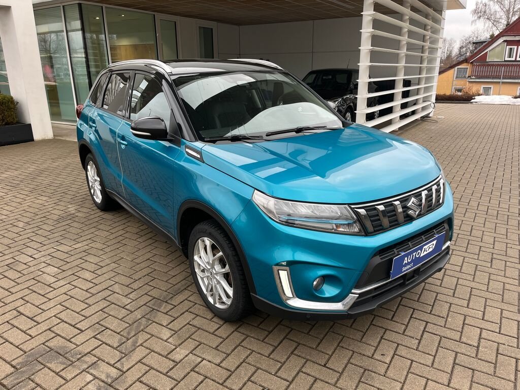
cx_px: 260
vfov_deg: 53.1
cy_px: 195
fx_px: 391
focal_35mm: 26
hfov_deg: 67.3
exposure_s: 1/394
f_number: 1.6
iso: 50
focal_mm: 5.1
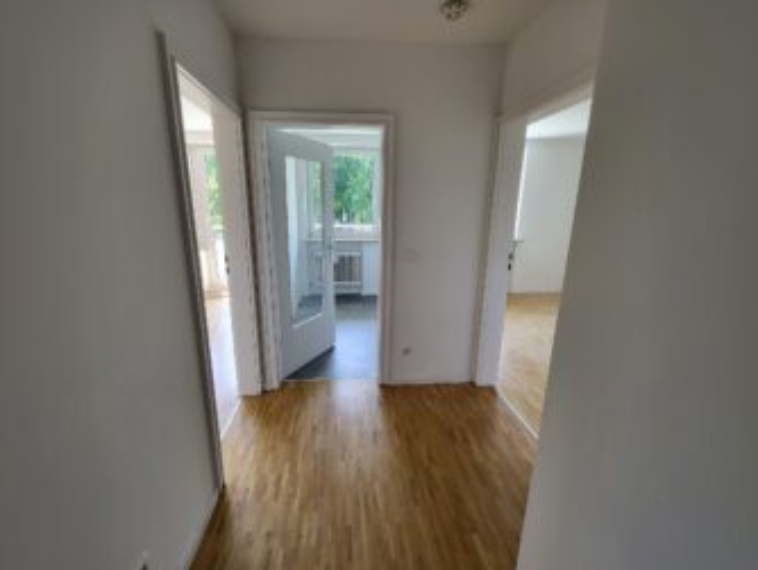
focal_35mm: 14
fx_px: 307
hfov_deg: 102.0
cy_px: 286
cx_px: 370
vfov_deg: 85.7
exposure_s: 1/50
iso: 80
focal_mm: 1.74
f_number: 2.2
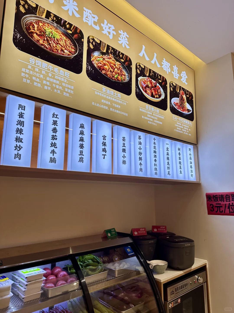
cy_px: 156
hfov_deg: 56.8
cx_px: 117
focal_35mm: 24
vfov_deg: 71.6
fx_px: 216
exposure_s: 1/220
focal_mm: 6.86
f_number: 1.78
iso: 64
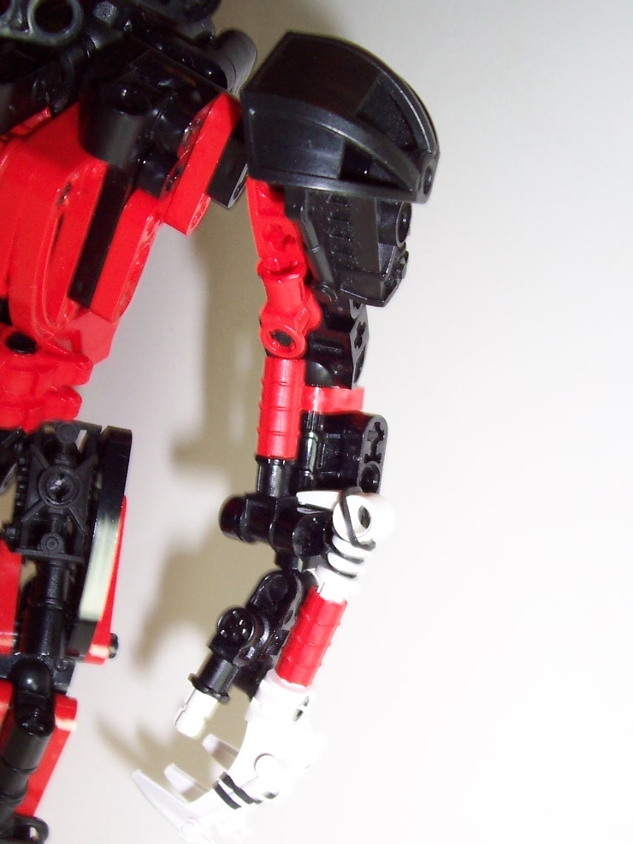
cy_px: 493
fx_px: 1097
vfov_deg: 41.9
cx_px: 306
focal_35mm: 45
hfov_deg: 32.2
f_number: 2.8
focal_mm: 5.6
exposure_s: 1/60
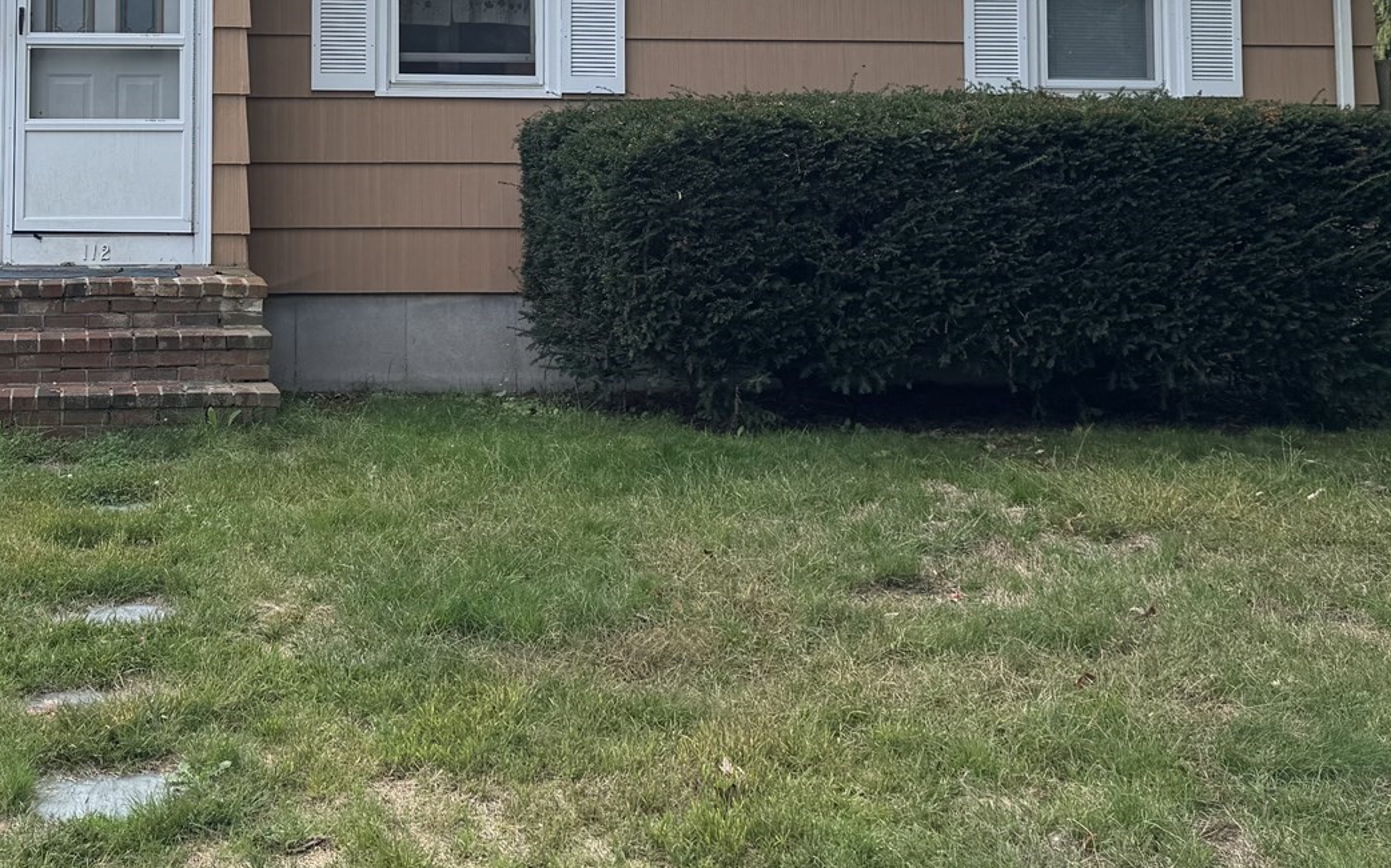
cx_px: 306
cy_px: 19
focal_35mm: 50
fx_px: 1895
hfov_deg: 39.0
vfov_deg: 24.7
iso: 80
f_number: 1.78
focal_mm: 6.76
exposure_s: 1/1395
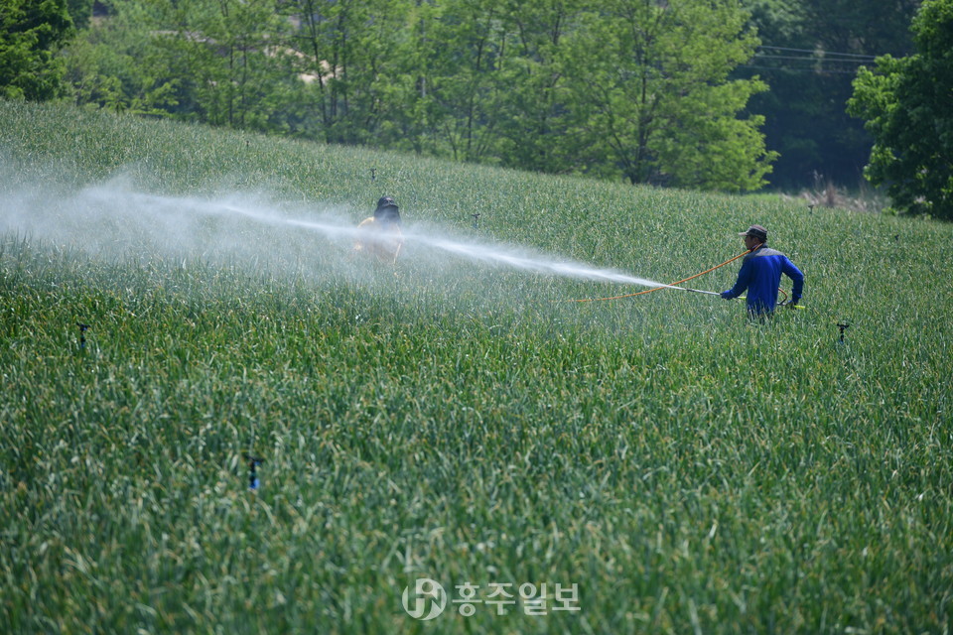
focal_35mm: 200
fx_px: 5294
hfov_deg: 10.3
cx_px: 476
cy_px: 318
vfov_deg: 6.9
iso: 100
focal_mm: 200
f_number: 4.5
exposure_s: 1/800
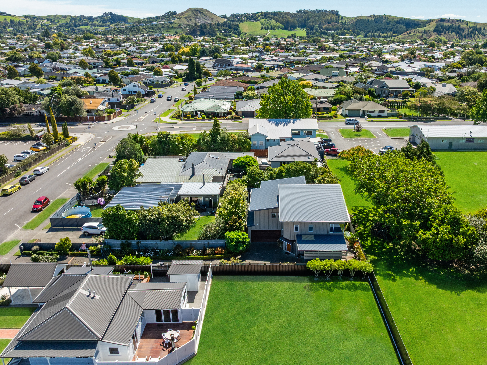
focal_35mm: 28
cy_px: 190
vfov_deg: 49.7
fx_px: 394
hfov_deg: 63.2
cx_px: 279
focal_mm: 12.29
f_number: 7.1
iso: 100
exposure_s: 1/50
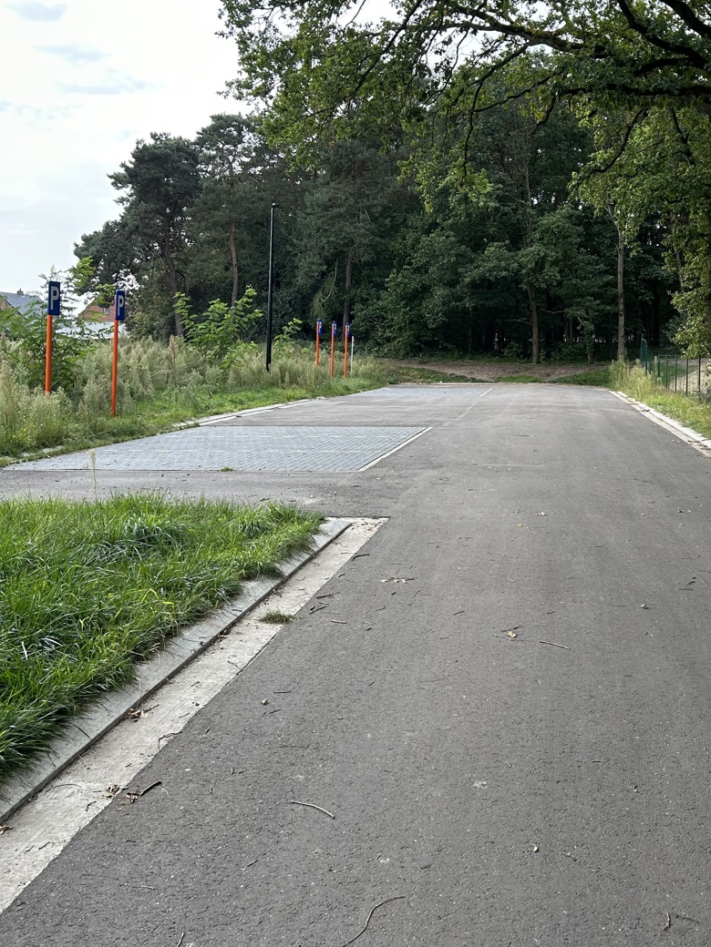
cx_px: 475
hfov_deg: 39.2
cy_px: 334
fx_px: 986
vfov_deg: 50.6
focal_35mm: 36
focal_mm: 5.7
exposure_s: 1/873
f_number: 1.5
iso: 50
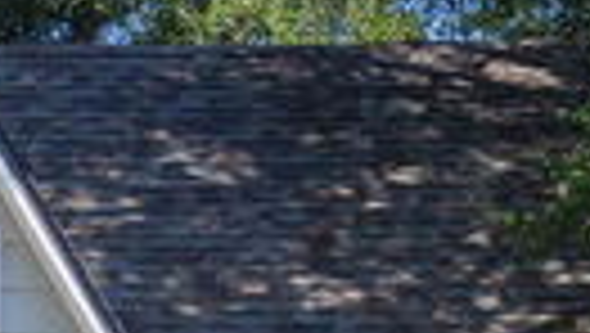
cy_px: 632
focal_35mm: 143
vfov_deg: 8.2
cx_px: -72
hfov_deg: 14.6
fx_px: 2239
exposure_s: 1/80
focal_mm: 35
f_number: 9
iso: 100
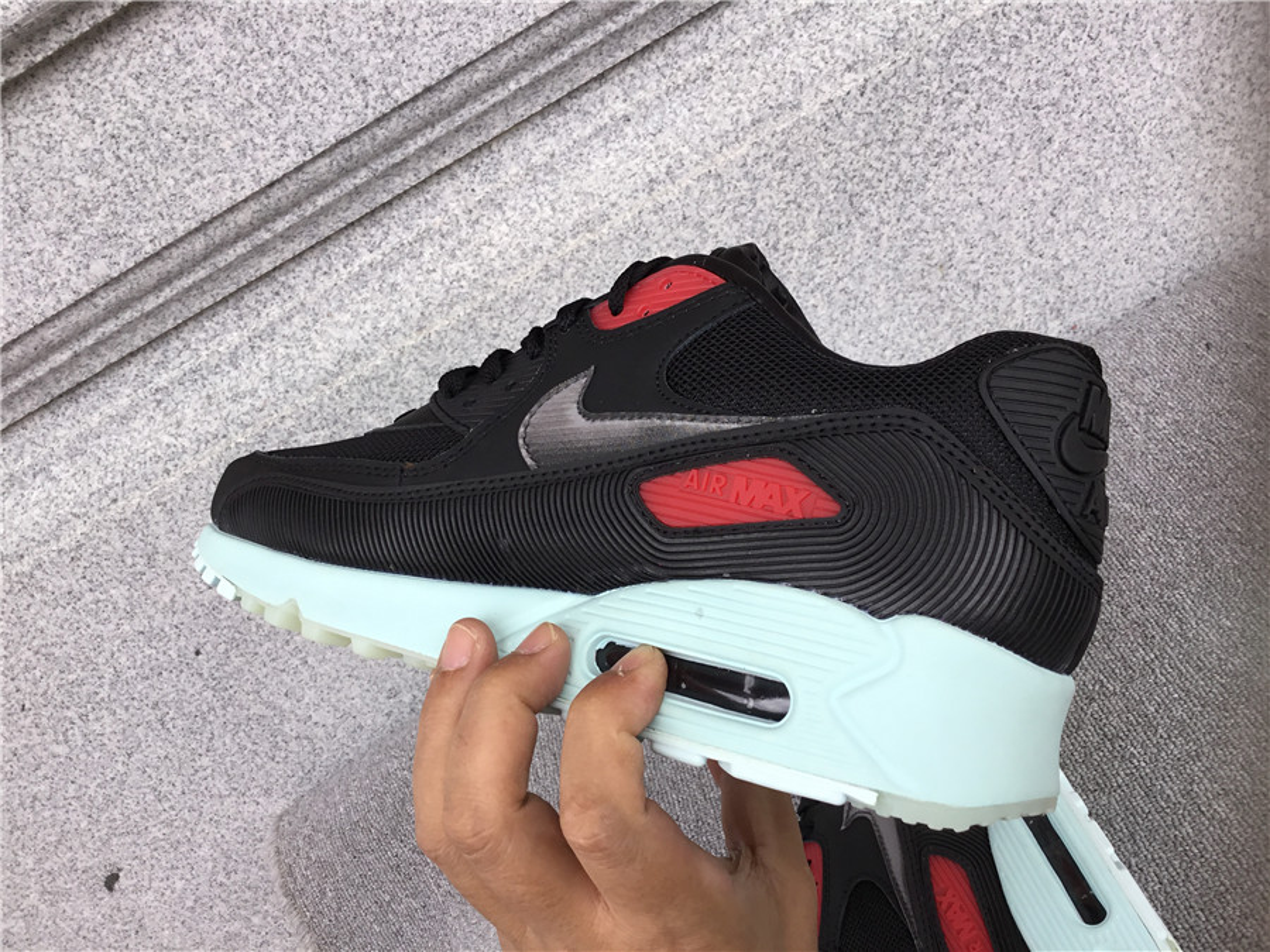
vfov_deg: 45.4
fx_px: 1137
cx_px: 635
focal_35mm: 31
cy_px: 476
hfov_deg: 58.4
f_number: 2.4
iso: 25
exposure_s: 1/230
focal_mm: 3.3
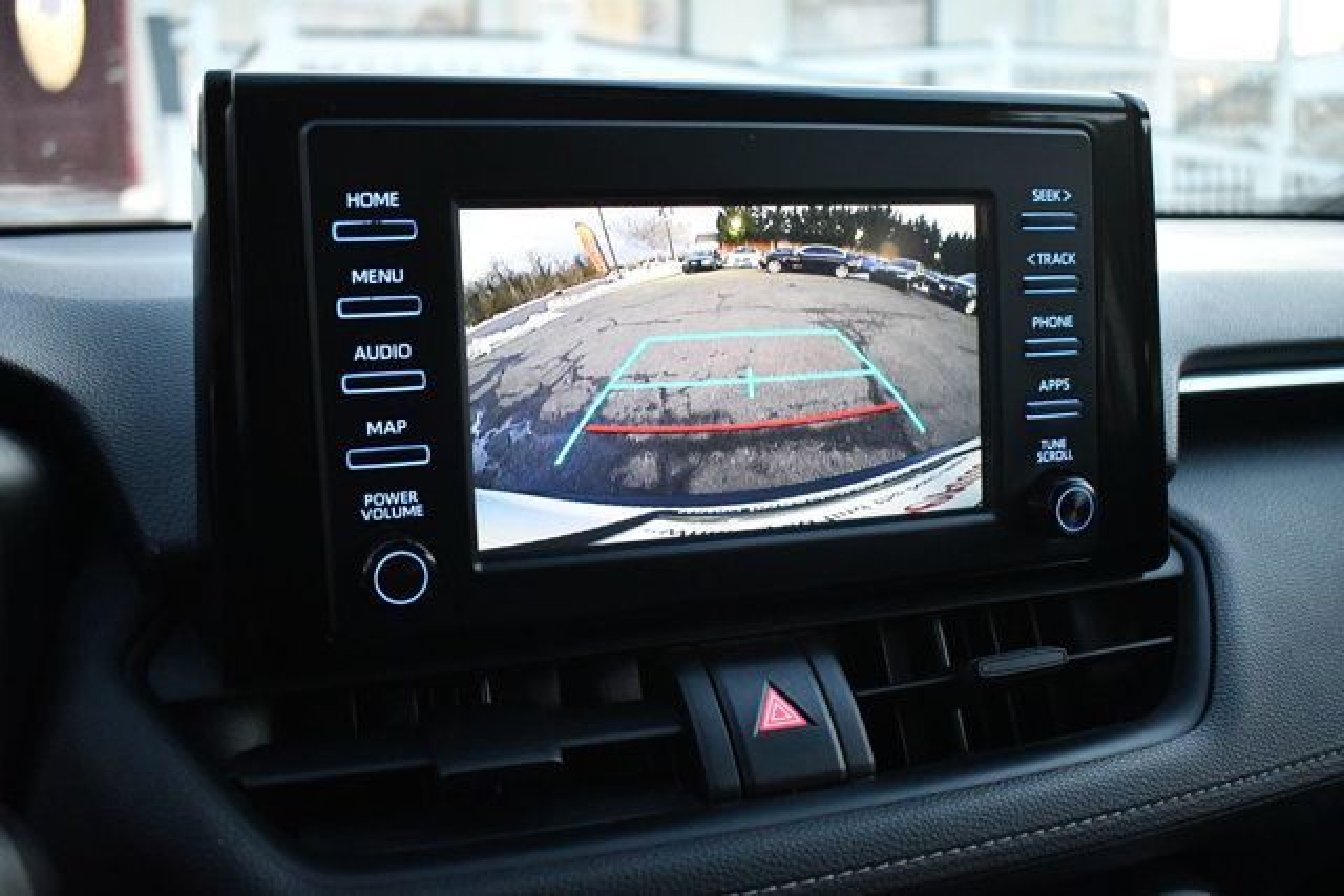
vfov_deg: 38.9
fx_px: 1270
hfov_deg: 55.8
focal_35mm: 34
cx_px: 672
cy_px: 448
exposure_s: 1/60
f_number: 3.8
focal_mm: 23
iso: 5000
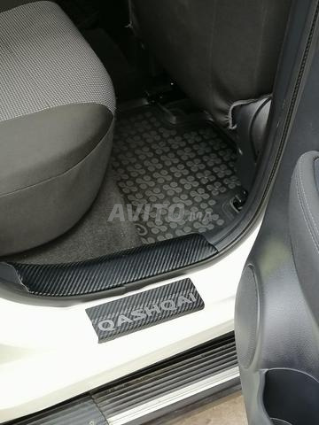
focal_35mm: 51
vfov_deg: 37.5
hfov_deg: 28.6
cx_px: 160
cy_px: 212
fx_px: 627
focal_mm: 5.3
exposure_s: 1/50
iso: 100
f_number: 1.8
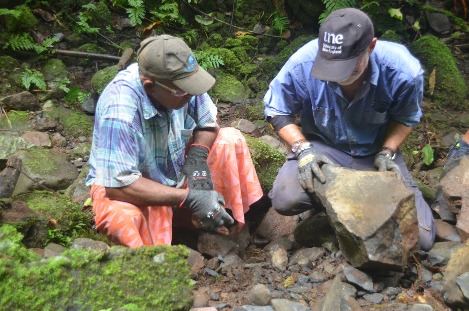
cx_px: 234
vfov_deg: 28.0
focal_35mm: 48
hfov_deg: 41.2
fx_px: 624
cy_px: 156
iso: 900
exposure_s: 1/30
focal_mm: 32
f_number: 4.2
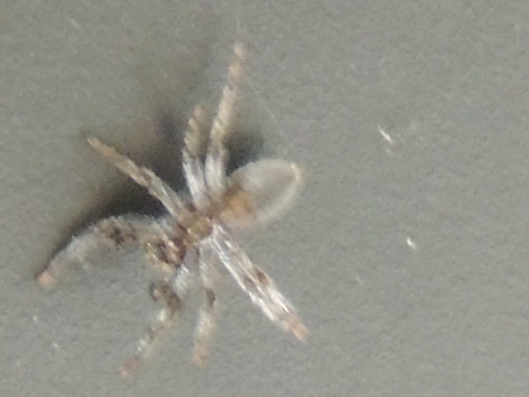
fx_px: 1146
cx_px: 264
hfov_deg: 26.0
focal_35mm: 75
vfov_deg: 19.6
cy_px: 198
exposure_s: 1/8
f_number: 3.9
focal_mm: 13.3
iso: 800
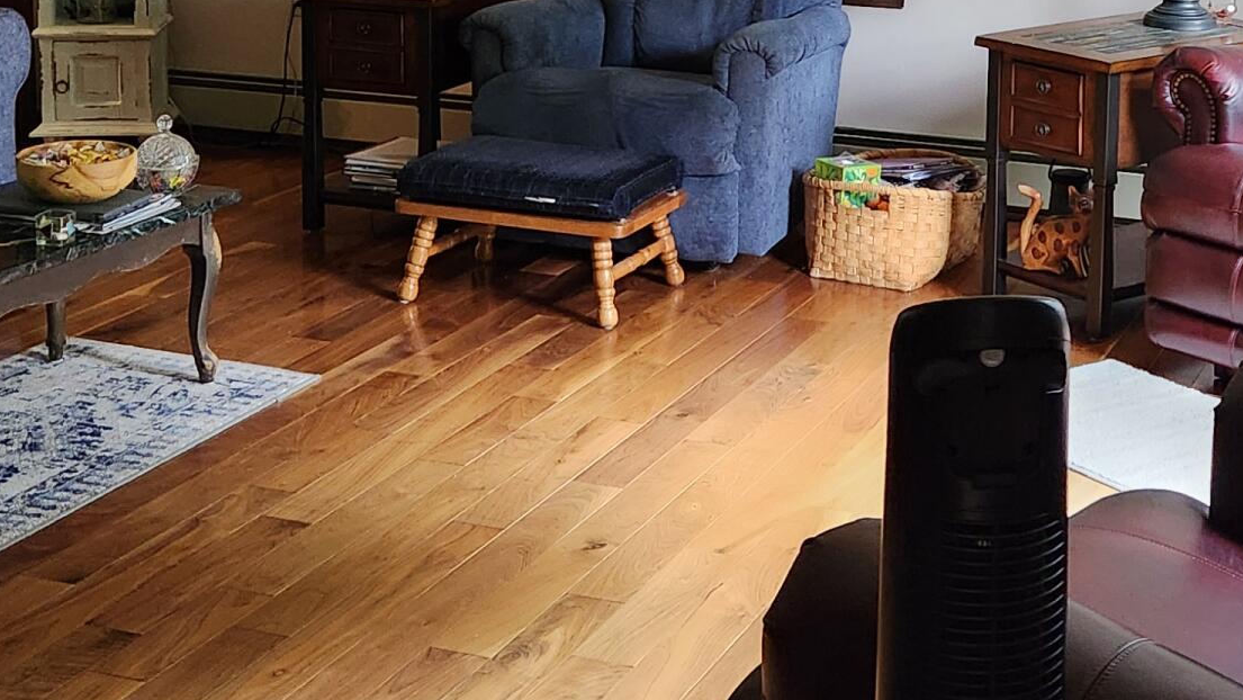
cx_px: 819
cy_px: -78
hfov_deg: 30.8
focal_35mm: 68
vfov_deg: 17.1
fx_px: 2242
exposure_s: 1/120
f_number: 1.8
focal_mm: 5.4
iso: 500
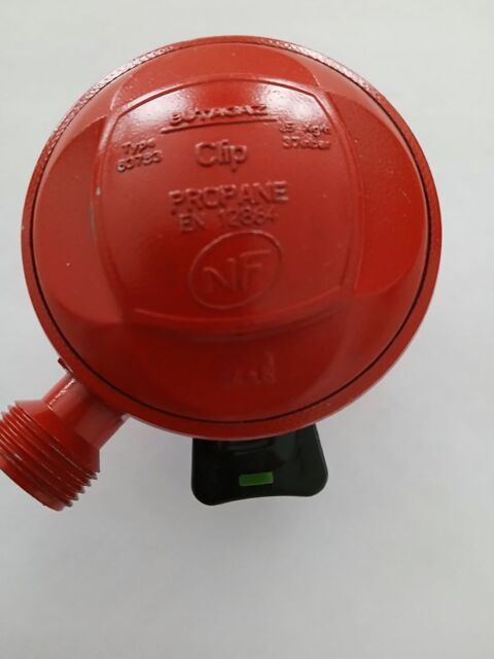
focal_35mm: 26
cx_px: 247
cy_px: 330
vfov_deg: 67.3
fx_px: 495
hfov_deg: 53.1
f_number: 1.8
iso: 500
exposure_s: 1/20
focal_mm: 3.98
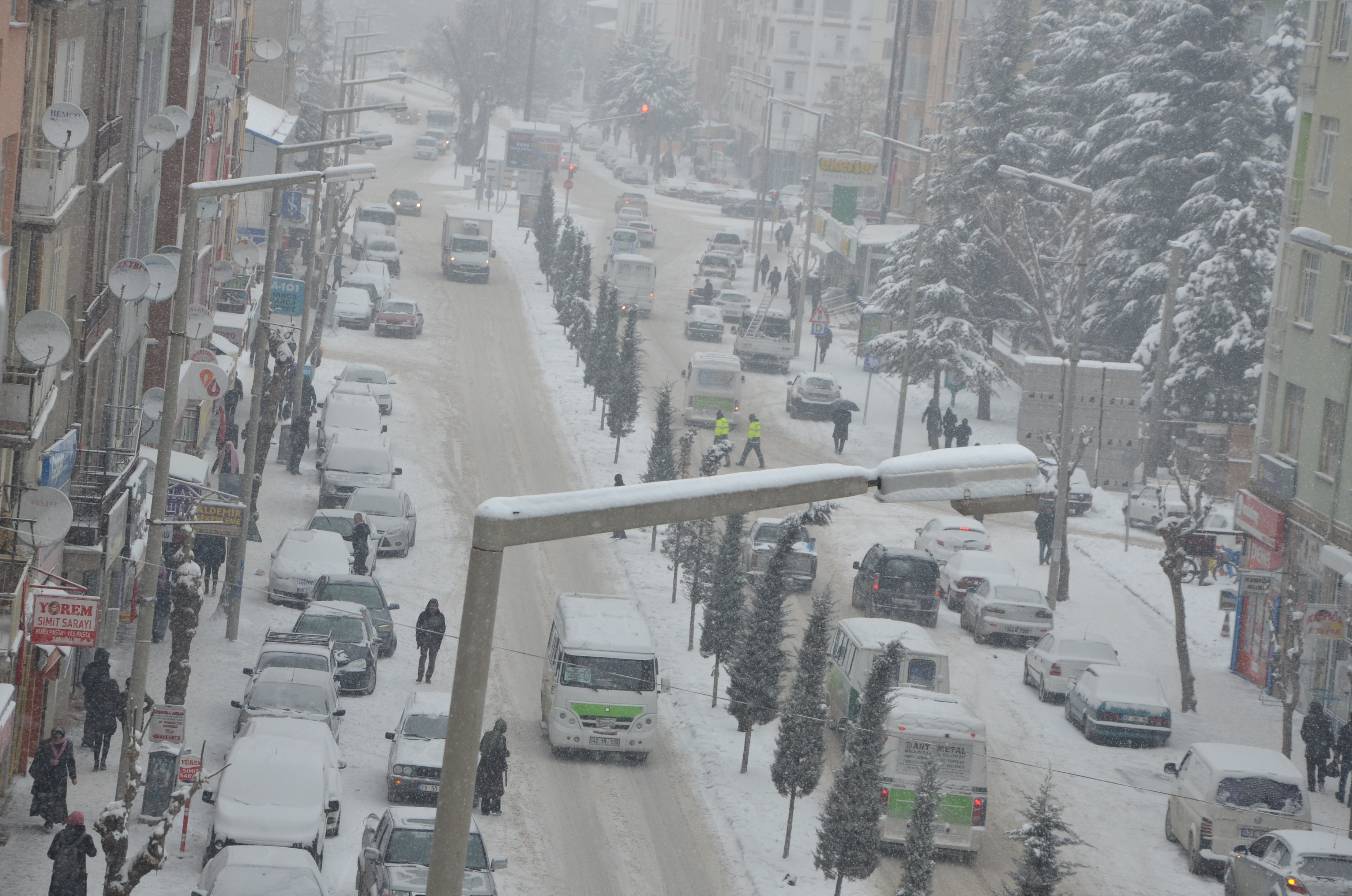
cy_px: 448
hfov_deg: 15.2
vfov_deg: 10.1
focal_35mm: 135
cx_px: 676
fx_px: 5059
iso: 800
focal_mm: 90
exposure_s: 1/500
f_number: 11
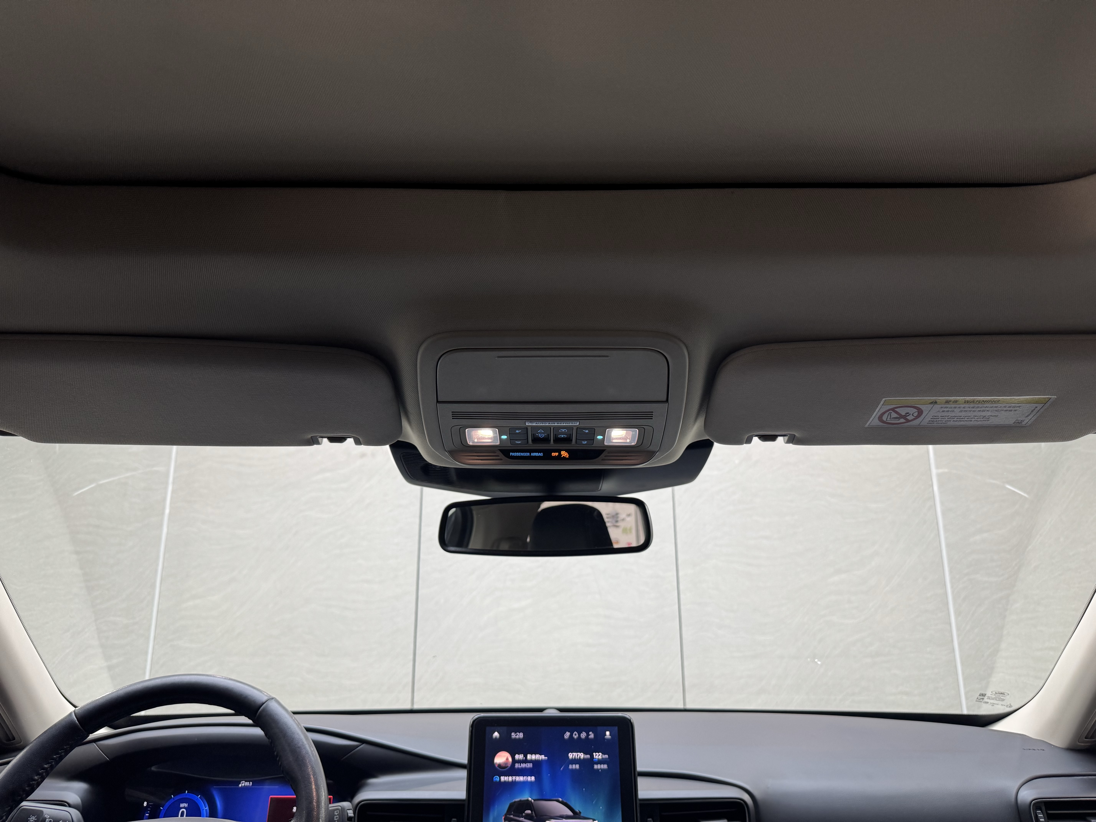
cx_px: 548
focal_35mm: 24
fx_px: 760
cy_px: 411
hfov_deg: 71.6
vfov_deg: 56.8
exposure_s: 1/100
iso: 160
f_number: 1.78
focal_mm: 6.76
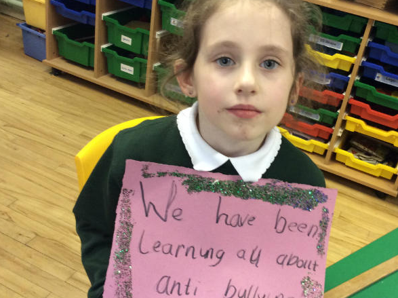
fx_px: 517
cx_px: 237
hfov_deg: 41.9
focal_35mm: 45
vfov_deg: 32.1
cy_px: 141
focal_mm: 3.3
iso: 125
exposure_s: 1/24
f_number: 2.4
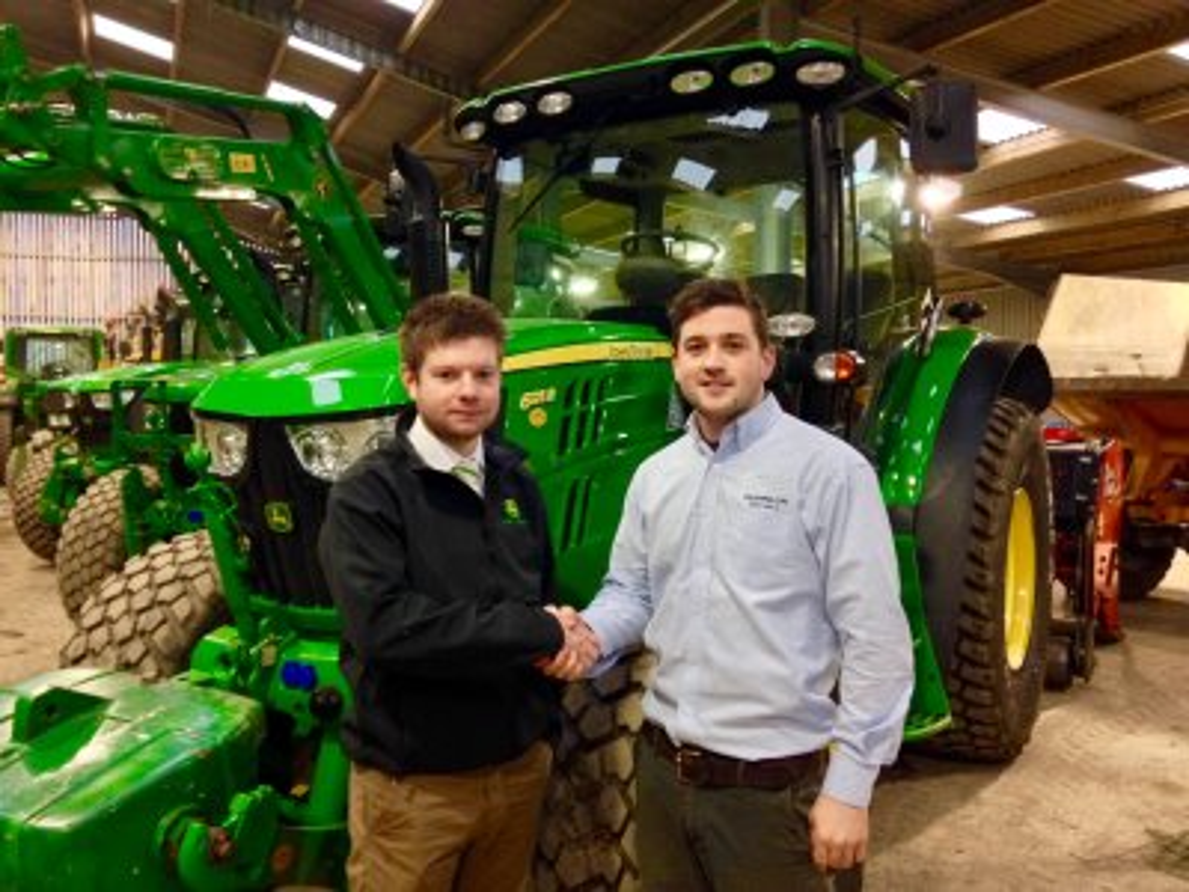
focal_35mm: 33
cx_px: 594
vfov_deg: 42.9
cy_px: 446
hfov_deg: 55.4
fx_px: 1133
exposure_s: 1/15
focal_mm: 4.12
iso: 400
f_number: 2.4
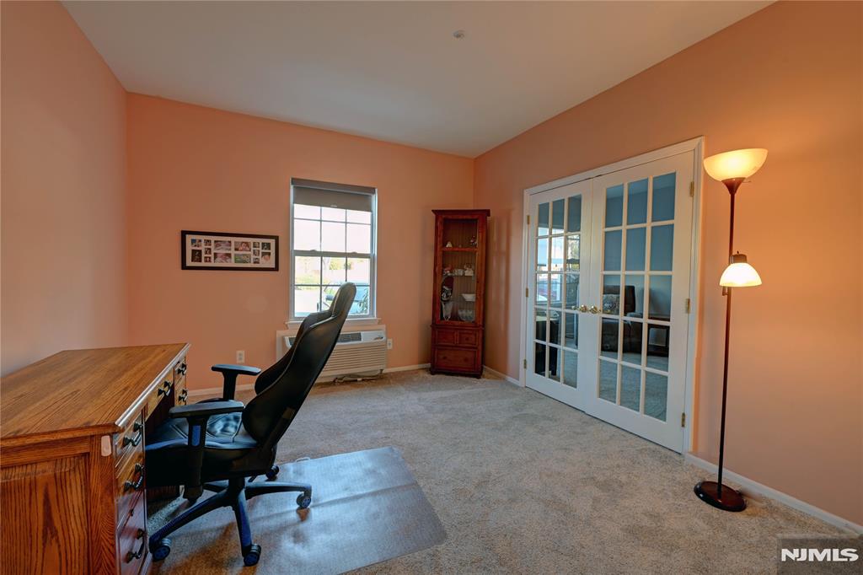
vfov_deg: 81.2
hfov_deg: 104.3
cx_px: 432
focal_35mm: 14
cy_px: 288
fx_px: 335
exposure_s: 1/8
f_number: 9
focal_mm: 14
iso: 640
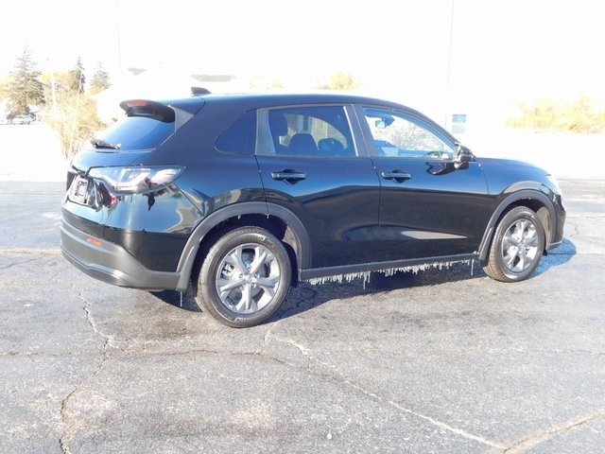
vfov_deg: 39.7
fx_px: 629
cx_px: 302
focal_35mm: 36
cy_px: 227
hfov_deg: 51.4
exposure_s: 1/200
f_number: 3.5
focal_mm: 6.3
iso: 125
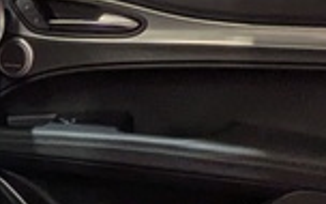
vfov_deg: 12.6
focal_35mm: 100
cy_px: 268
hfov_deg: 16.1
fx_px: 888
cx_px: -326
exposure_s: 1/33.3
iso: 55
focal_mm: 1.83
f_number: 2.2
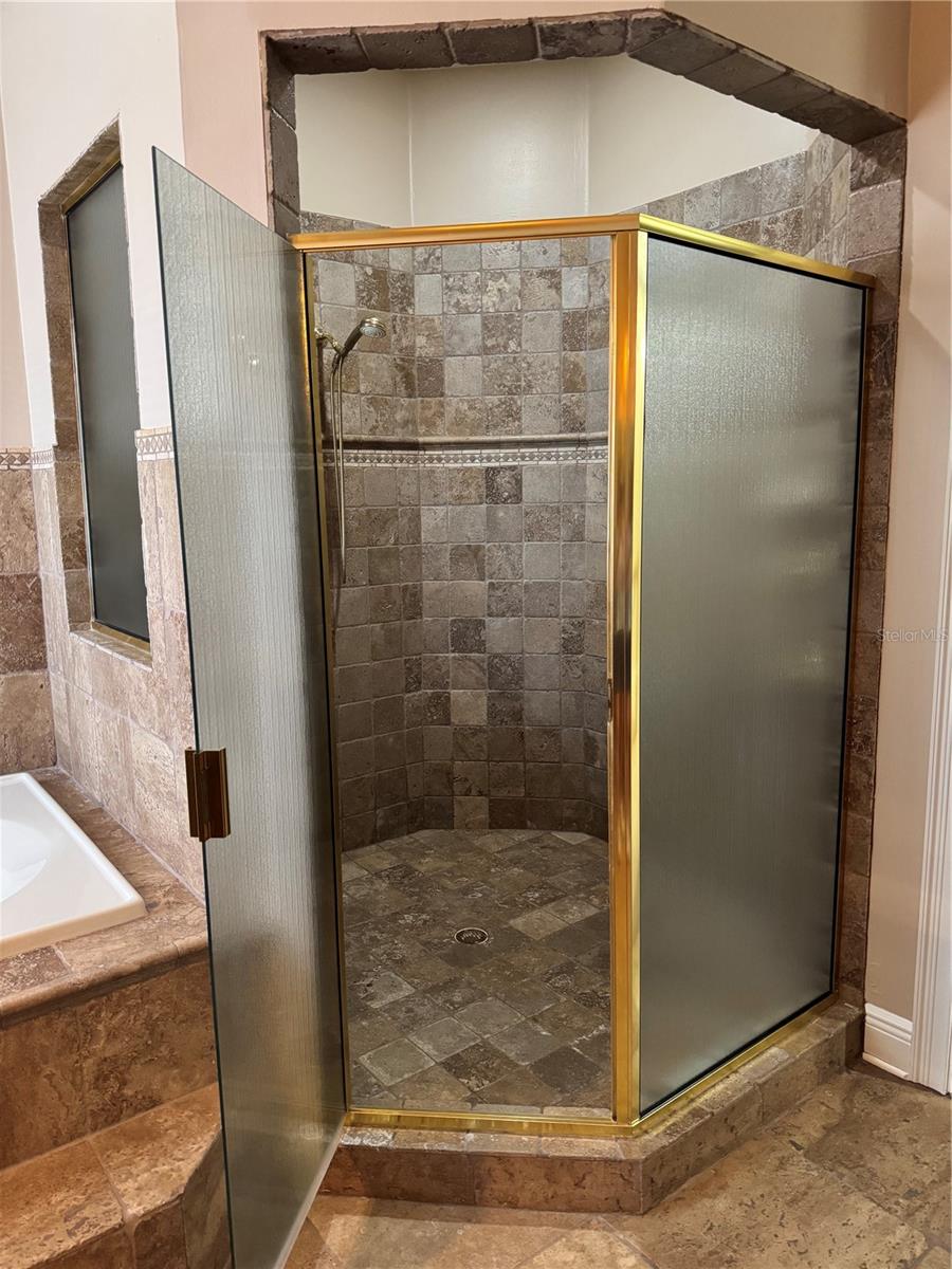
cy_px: 634
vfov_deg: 71.6
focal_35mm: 24
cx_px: 476
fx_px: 880
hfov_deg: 56.8
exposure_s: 1/60
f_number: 1.78
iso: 640
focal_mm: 6.76
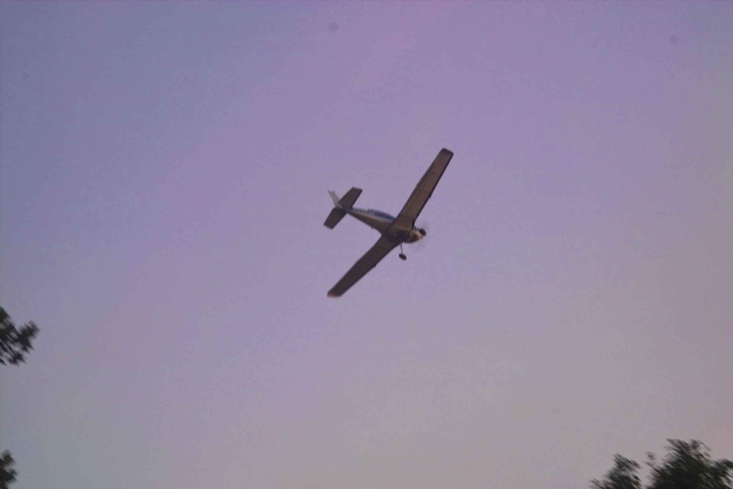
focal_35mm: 179
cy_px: 244
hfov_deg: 11.5
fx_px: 3644
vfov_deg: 7.7
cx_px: 366
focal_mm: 105
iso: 400
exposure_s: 1/90
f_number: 3.5
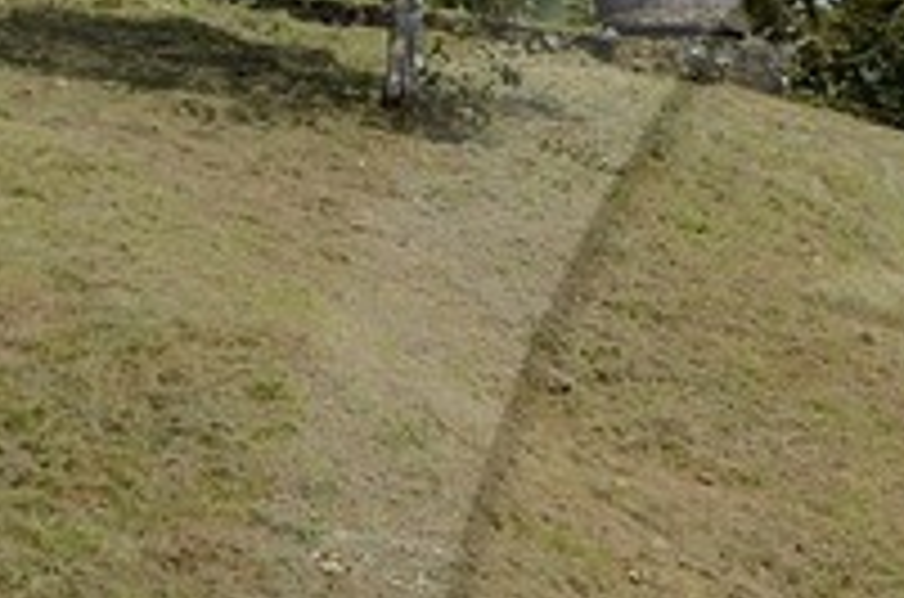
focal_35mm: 558
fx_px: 13979
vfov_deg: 2.4
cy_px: 1012
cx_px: 2051
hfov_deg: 3.7
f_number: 11
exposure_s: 1/400
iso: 200
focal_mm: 70
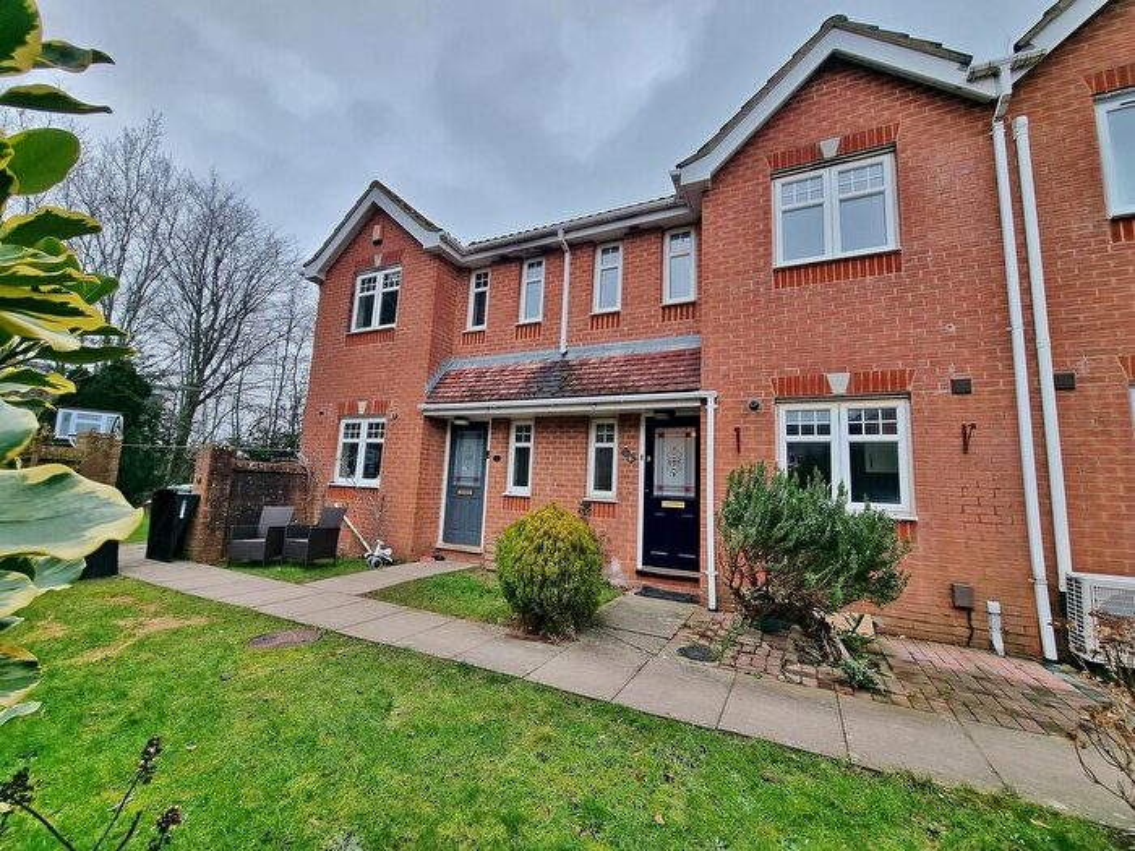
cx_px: 568
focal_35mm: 13
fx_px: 426
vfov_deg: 89.9
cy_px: 426
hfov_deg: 106.2
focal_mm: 2.2
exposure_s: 1/291
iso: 50
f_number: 2.2
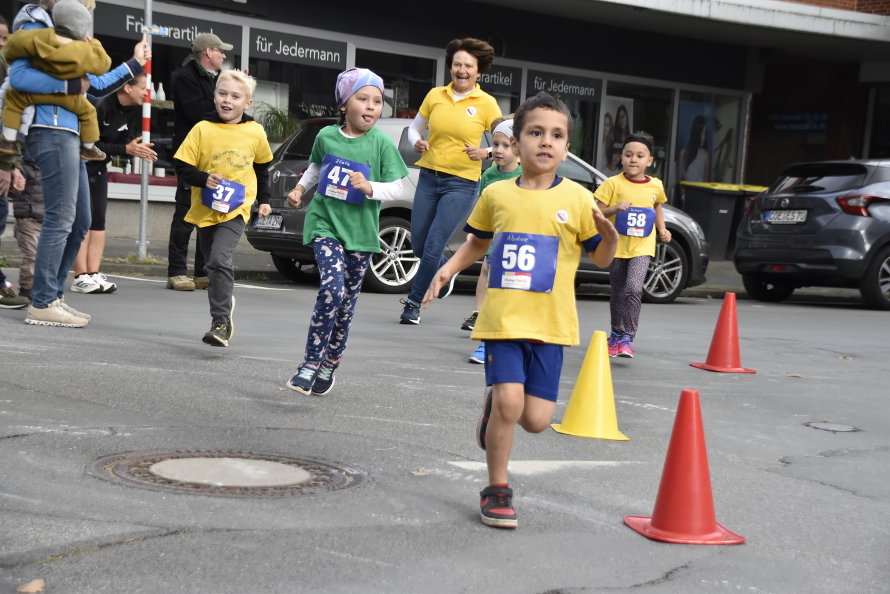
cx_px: 445
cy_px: 297
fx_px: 1929
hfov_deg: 26.0
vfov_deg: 17.5
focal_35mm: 78
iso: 800
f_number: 4.8
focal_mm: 52
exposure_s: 1/800
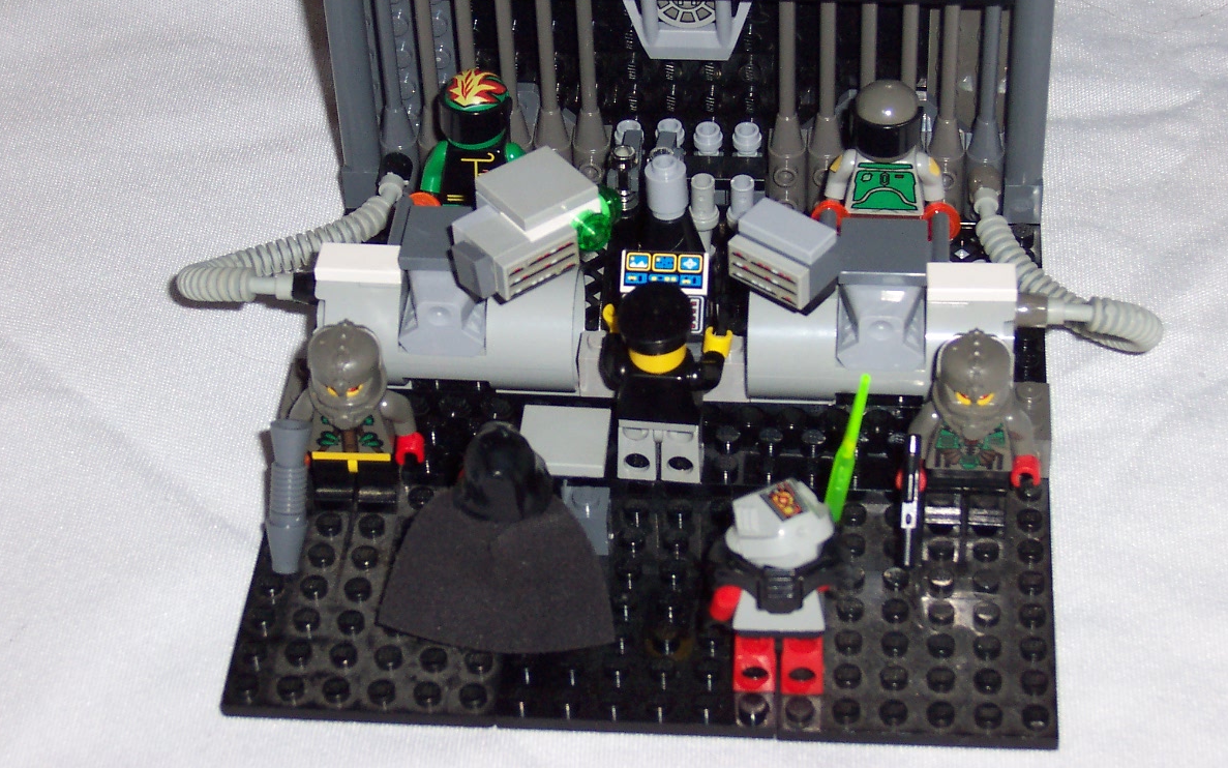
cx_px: 610
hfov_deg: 19.8
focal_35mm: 105
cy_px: 357
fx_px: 3514
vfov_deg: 12.5
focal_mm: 15.2
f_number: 4
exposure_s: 1/90
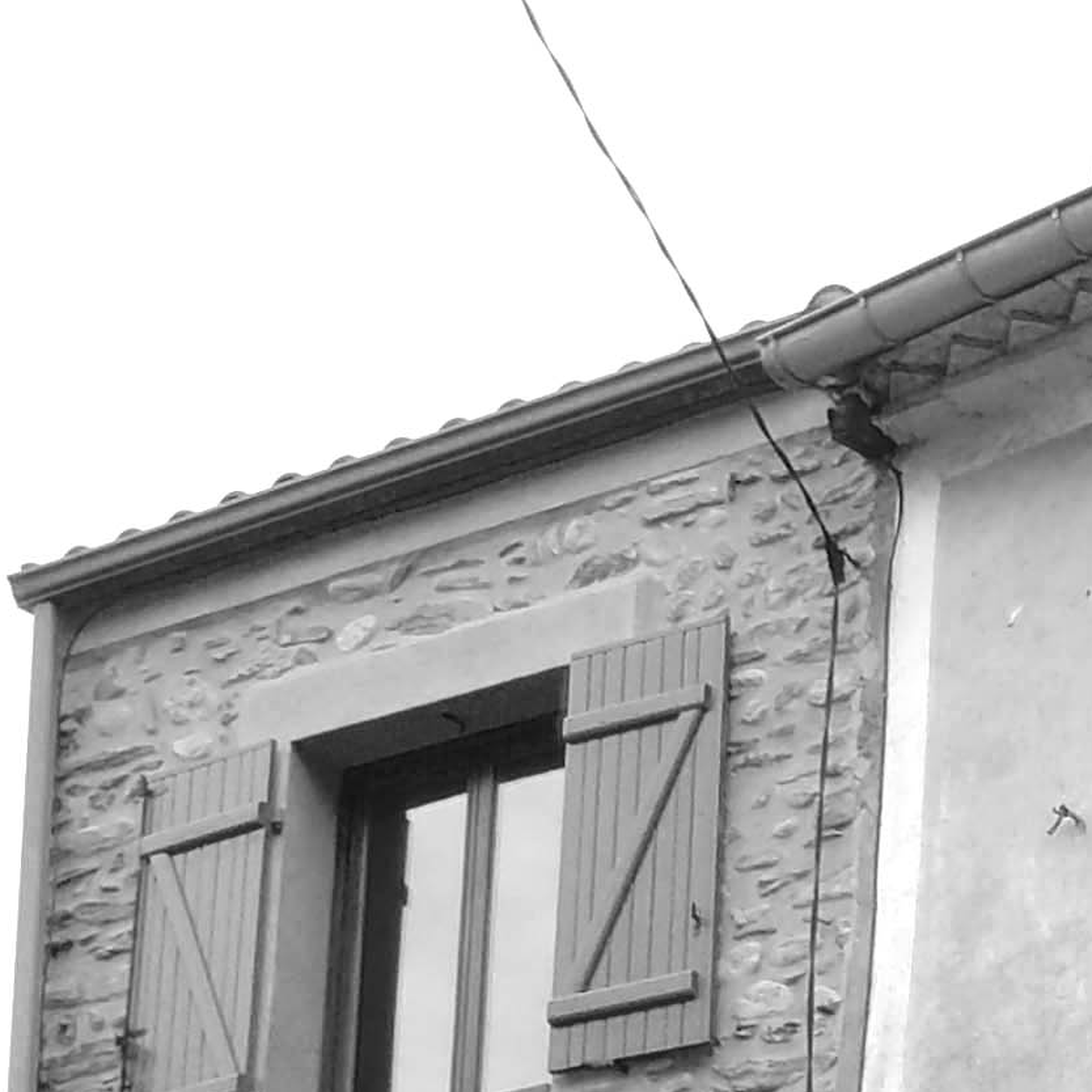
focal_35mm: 127
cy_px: 1811
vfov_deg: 12.8
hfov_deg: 13.2
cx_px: 1506
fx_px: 4533
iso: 80
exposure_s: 1/250
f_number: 3.5
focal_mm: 6.6
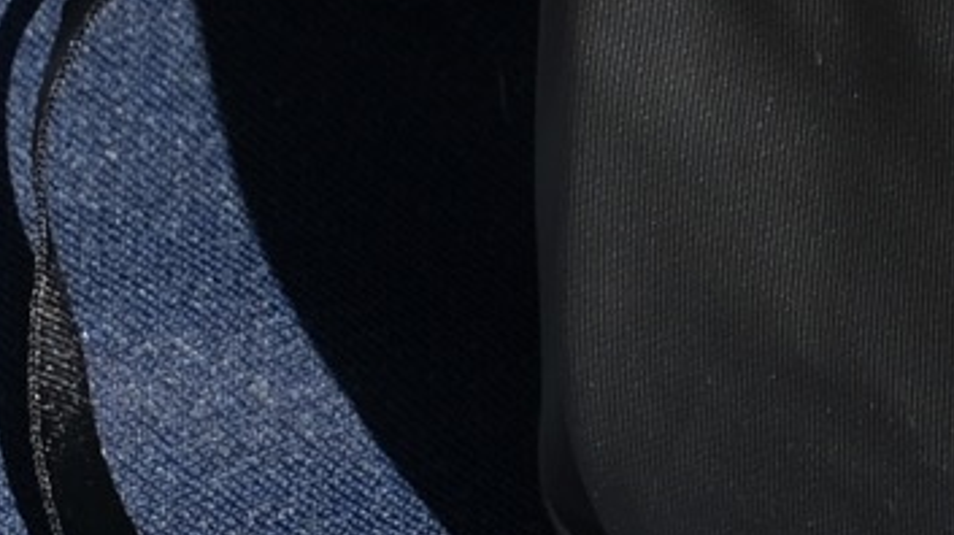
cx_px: 1857
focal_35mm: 278
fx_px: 7028
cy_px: -724
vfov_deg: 4.3
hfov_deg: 7.5
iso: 200
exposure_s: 1/250
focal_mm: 25.7
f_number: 6.4
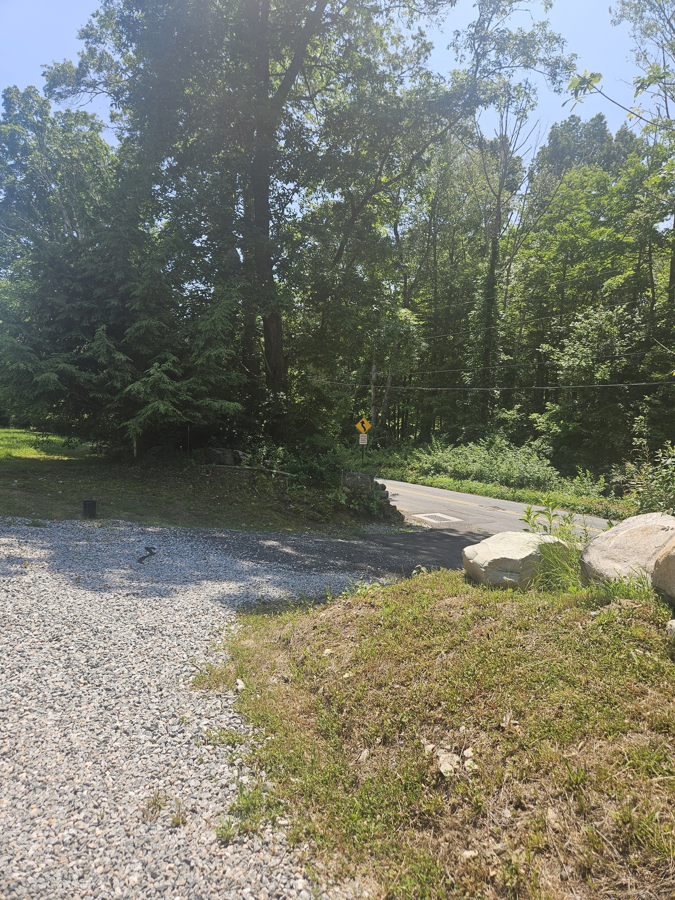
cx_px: 338
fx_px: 598
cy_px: 450
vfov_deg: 73.9
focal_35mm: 23
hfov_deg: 58.9
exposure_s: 1/1132
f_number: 1.8
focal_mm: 5.4
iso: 25
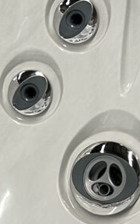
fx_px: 1197
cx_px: 16
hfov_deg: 6.7
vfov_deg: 10.5
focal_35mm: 196
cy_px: 291
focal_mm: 5.7
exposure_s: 1/60
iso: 125
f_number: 1.5
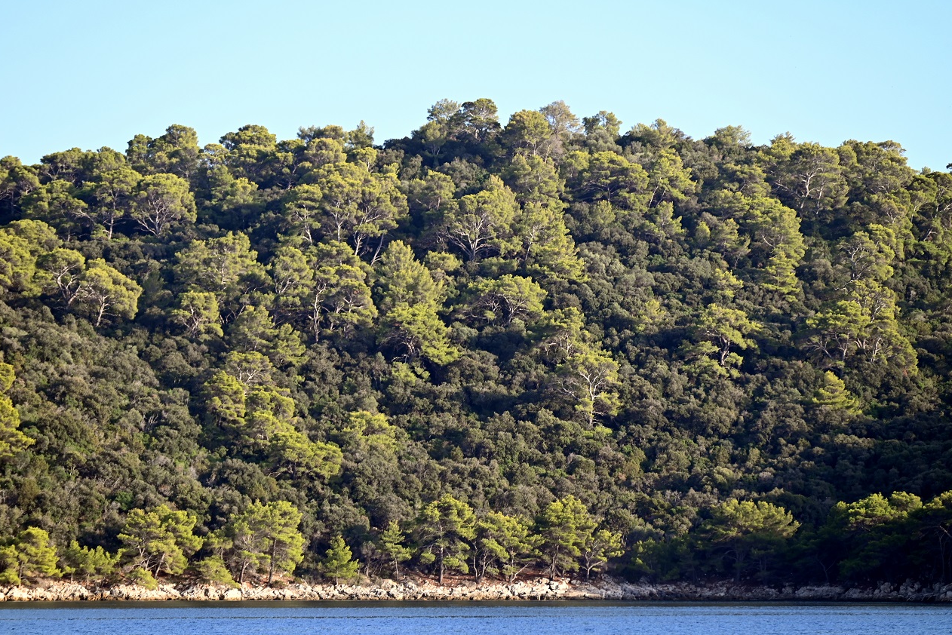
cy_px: 313
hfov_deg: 12.1
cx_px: 471
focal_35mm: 170
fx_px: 4496
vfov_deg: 8.1
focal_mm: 165
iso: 400
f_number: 5
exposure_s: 1/800
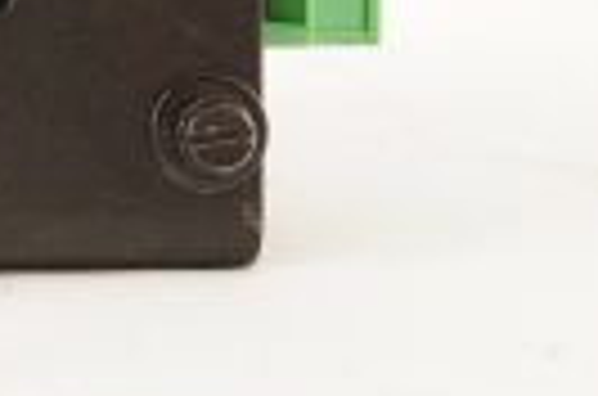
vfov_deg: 5.9
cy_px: -380
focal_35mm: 226
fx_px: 3745
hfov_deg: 8.5
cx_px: -719
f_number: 10
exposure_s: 1/200
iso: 1600
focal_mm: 50
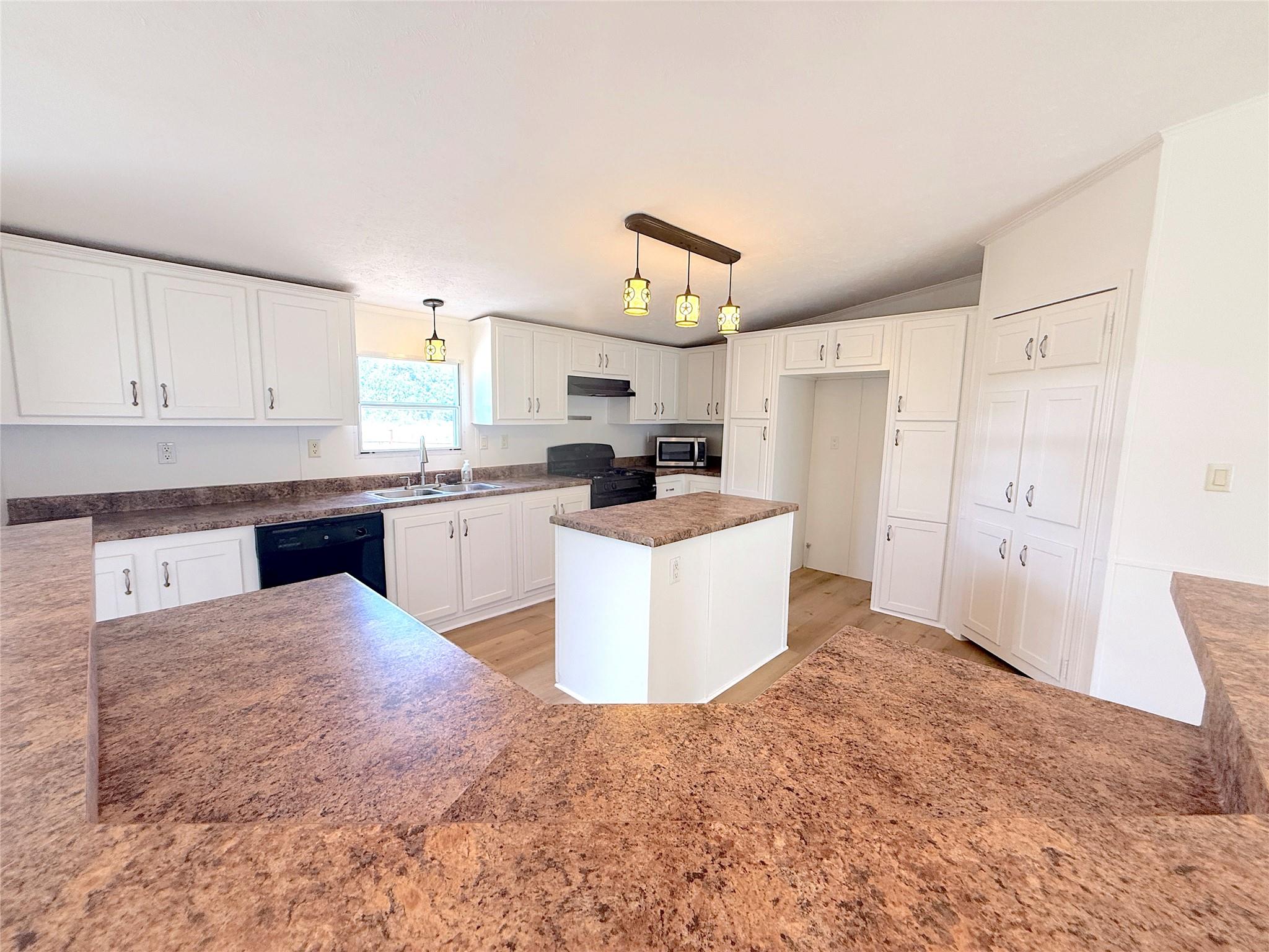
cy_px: 476
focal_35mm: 14
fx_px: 513
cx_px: 634
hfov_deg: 102.1
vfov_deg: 85.7
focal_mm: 2.22
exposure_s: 1/120
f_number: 2.2
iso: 160
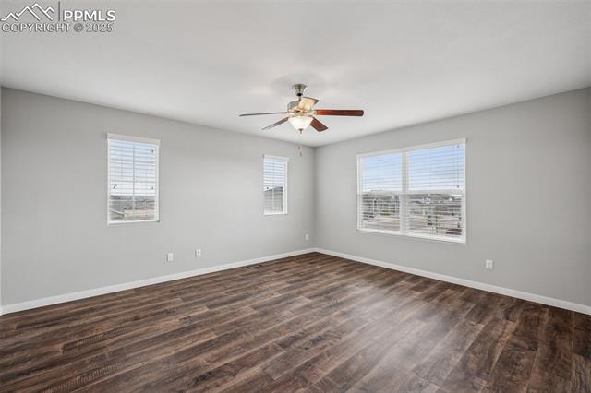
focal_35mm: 15
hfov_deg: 100.4
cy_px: 196
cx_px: 296
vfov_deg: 77.3
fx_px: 246
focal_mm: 15
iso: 400
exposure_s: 1/80
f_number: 4.5
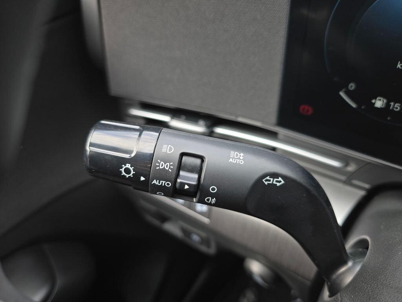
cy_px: 151
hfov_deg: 73.9
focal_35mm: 23
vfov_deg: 58.9
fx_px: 267
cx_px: 201
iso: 64
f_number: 1.7
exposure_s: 1/180
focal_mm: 6.3
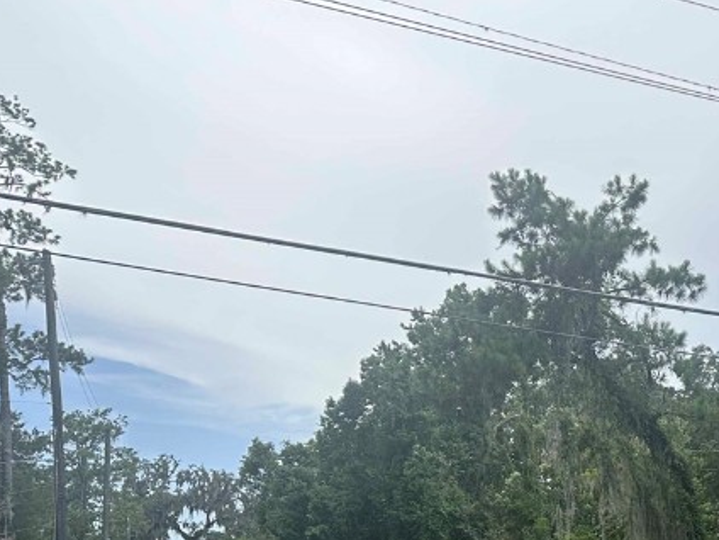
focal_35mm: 58
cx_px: 775
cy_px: 591
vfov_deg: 23.7
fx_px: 1205
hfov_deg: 30.1
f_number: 1.78
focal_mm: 6.86
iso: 80
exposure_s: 1/1412
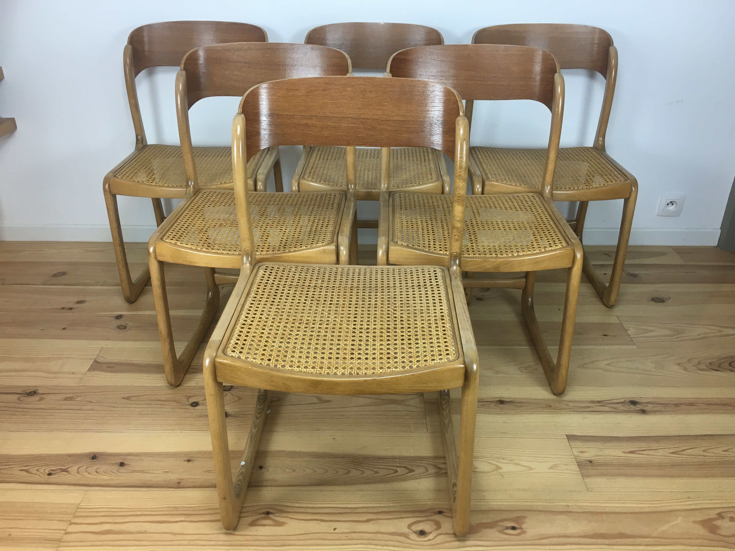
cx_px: 368
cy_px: 276
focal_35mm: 29
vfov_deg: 48.2
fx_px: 616
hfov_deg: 61.7
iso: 40
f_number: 2.2
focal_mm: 4.15
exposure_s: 1/33
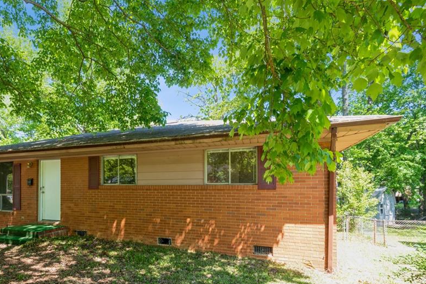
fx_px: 248
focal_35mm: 21
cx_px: 152
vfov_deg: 58.7
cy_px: 179
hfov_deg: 79.2
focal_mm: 16
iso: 125
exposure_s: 1/13
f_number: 11
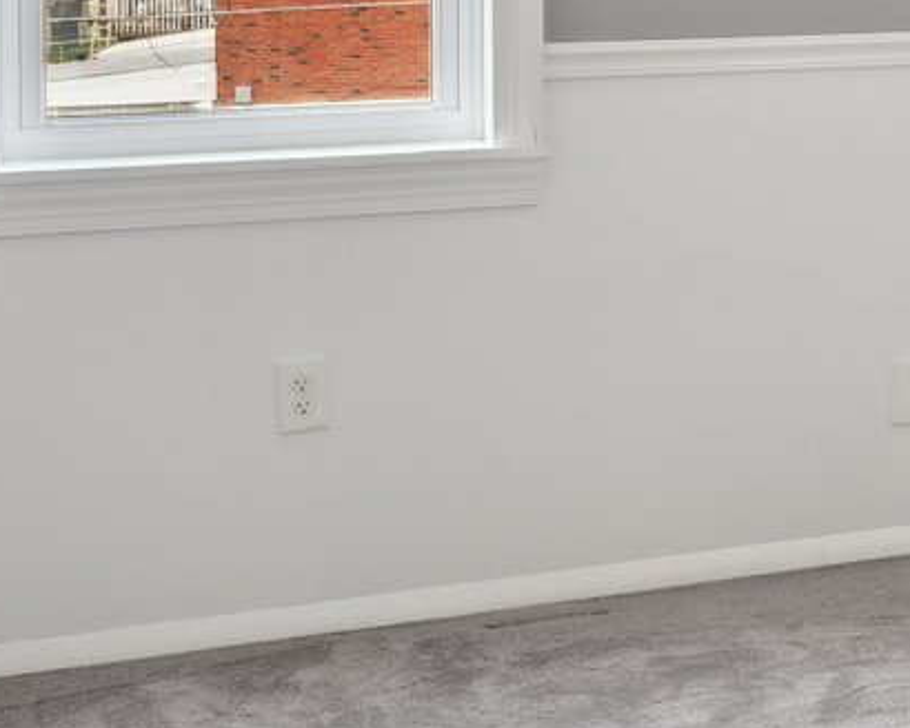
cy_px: -125
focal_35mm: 75
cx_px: 1070
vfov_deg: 19.4
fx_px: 2020
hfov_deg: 23.4
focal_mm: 16
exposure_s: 1/15
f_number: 8
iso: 400
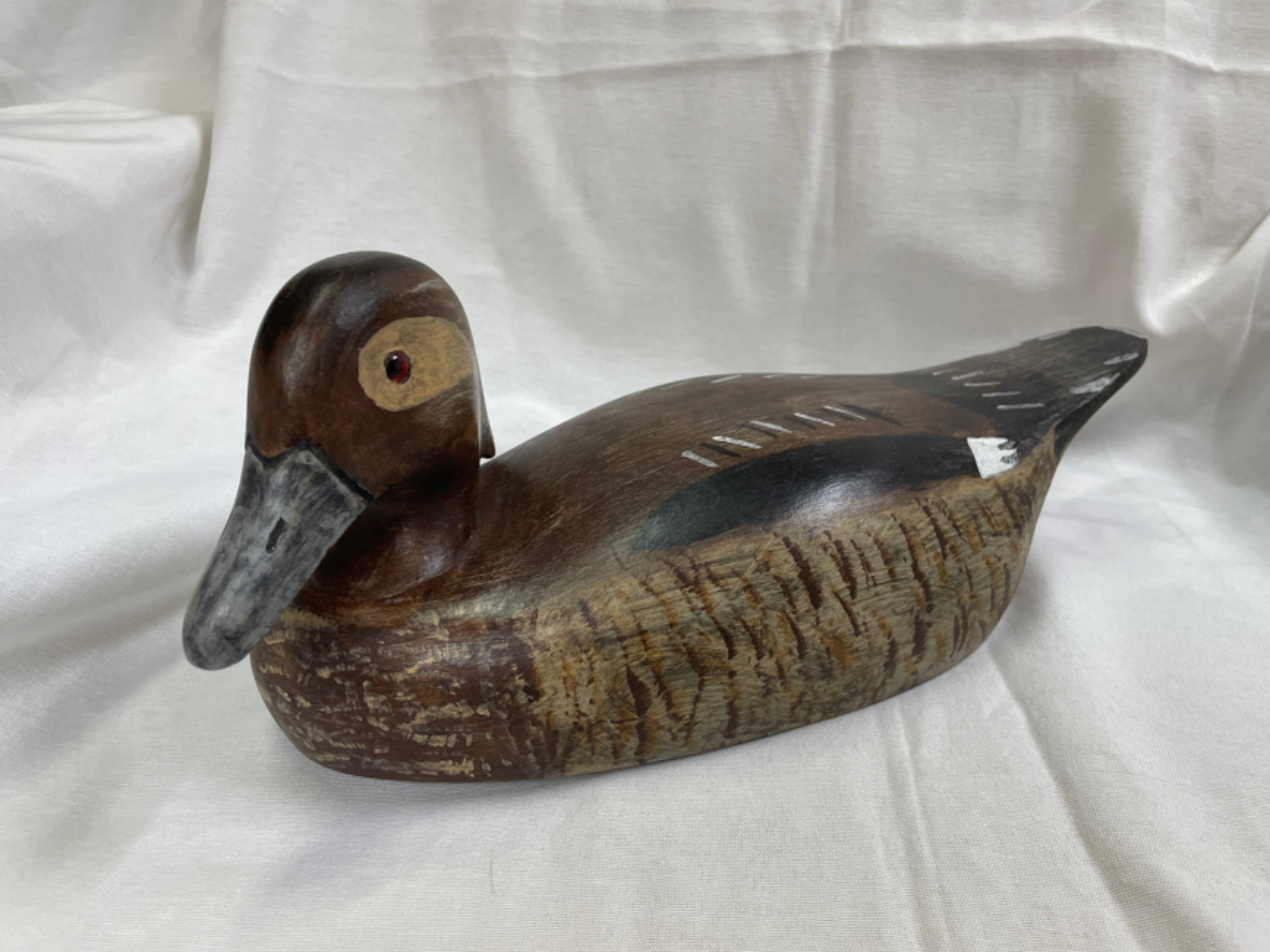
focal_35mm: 27
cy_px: 459
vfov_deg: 51.3
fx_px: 990
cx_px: 647
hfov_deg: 65.3
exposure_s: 1/120
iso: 125
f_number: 1.6
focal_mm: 4.2
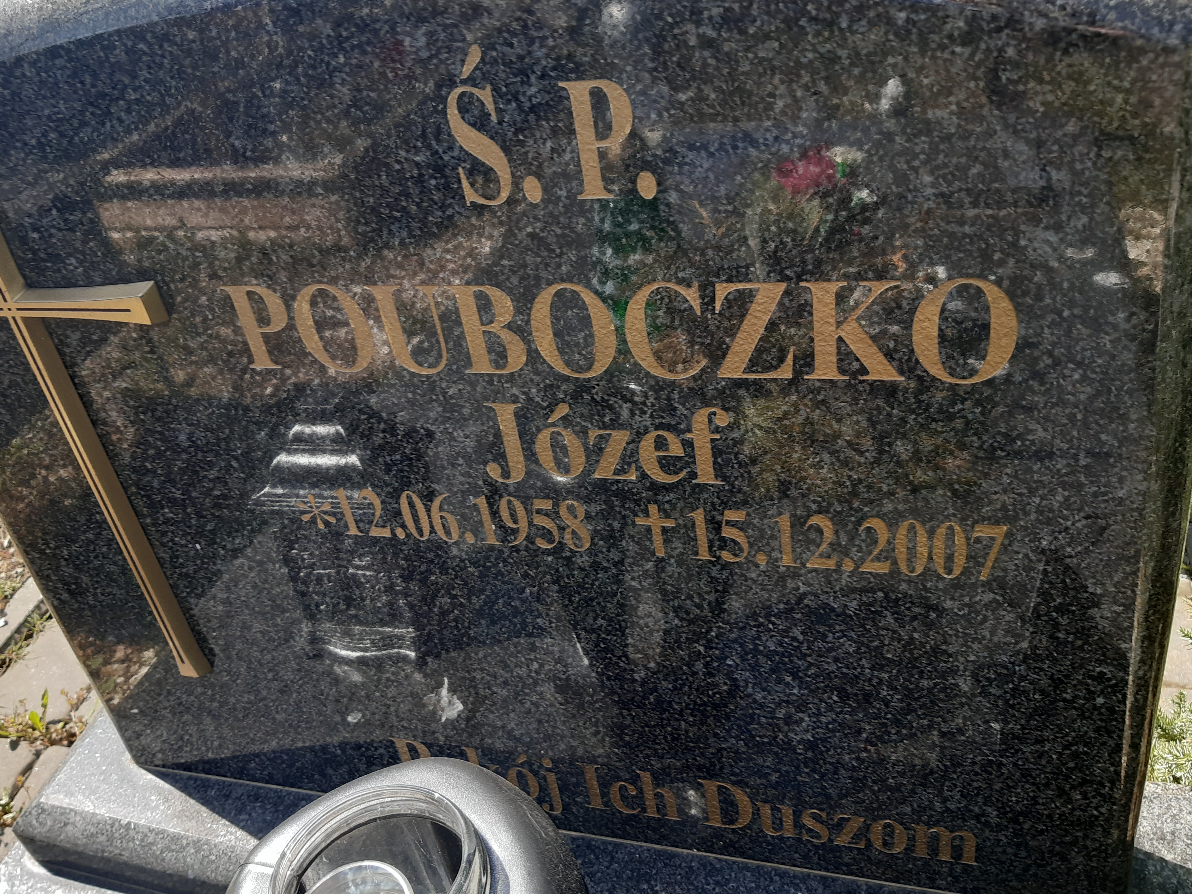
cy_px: 458
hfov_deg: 58.3
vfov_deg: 45.4
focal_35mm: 31
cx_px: 563
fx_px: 1068
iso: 40
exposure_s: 1/188
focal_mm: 3.92
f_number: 1.7
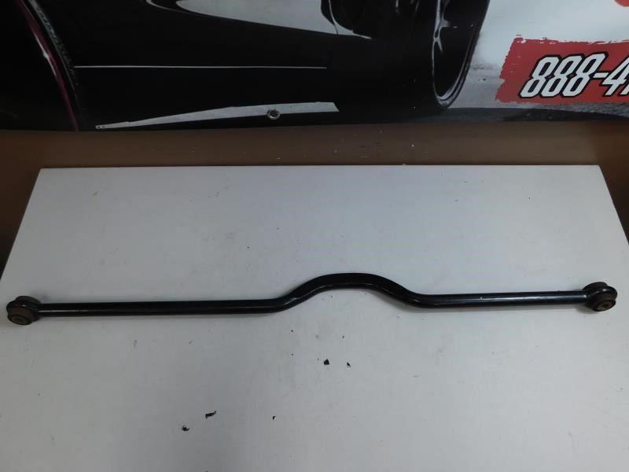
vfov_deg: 58.9
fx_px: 418
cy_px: 236
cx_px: 314
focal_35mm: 23
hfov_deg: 73.9
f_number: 3
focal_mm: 4
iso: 125
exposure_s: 1/80
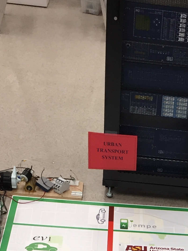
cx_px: 195
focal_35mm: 89
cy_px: 335
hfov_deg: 16.2
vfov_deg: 20.0
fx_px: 644
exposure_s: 1/40
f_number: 2.2
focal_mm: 4.15
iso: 32
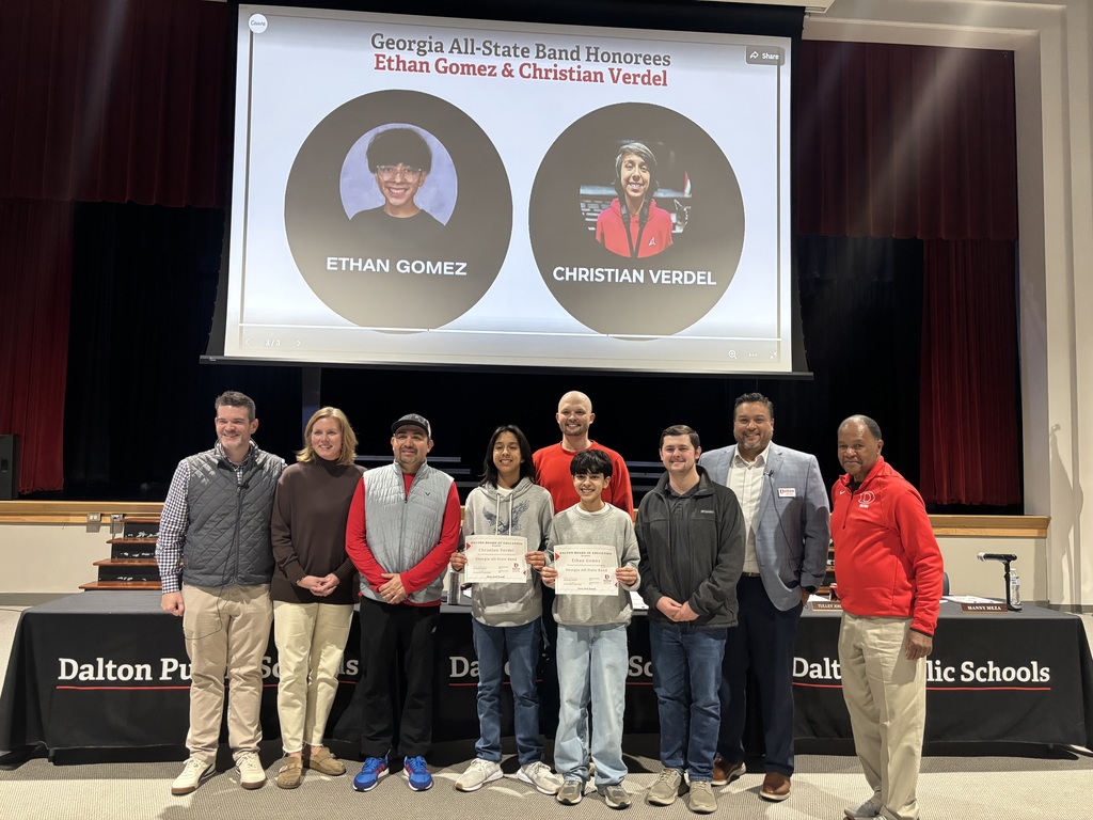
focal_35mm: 26
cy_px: 410
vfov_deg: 53.1
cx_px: 546
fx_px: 821
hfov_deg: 67.3
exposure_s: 1/60
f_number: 1.6
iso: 500
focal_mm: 5.96
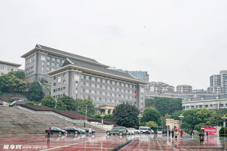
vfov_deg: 37.9
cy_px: 76
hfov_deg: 54.4
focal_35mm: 35
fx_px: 221
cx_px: 114
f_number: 8
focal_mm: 35
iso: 200
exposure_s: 1/160
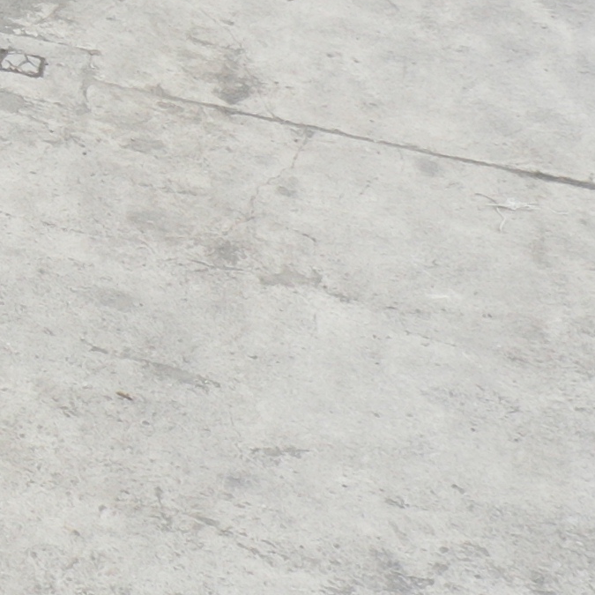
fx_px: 3753
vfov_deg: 8.5
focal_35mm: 193
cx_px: -1601
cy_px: -703
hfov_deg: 7.2
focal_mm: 10.26
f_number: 5
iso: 100
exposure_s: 1/200
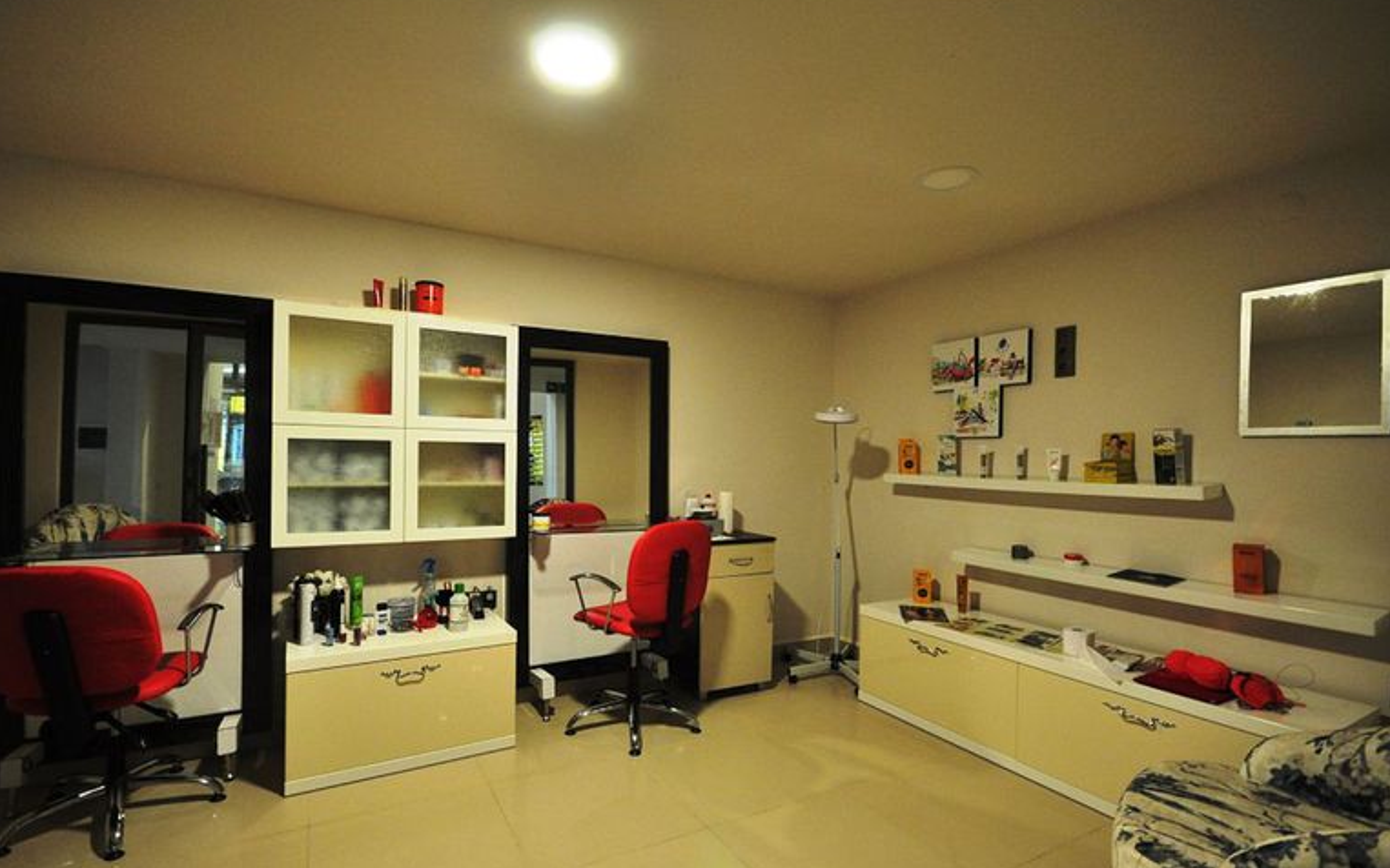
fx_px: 606
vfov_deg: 71.2
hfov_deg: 97.8
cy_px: 456
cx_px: 665
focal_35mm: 16
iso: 800
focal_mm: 10
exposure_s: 1/20
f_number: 6.3
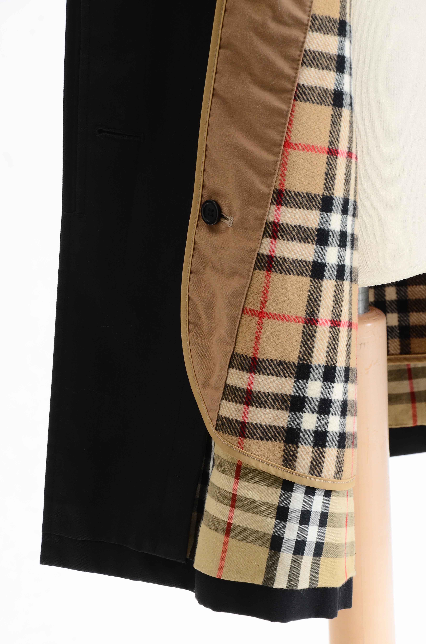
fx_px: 2621
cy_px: 322
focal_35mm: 147
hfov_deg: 9.3
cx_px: 213
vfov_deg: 14.0
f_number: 10
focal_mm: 98
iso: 400
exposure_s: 1/80
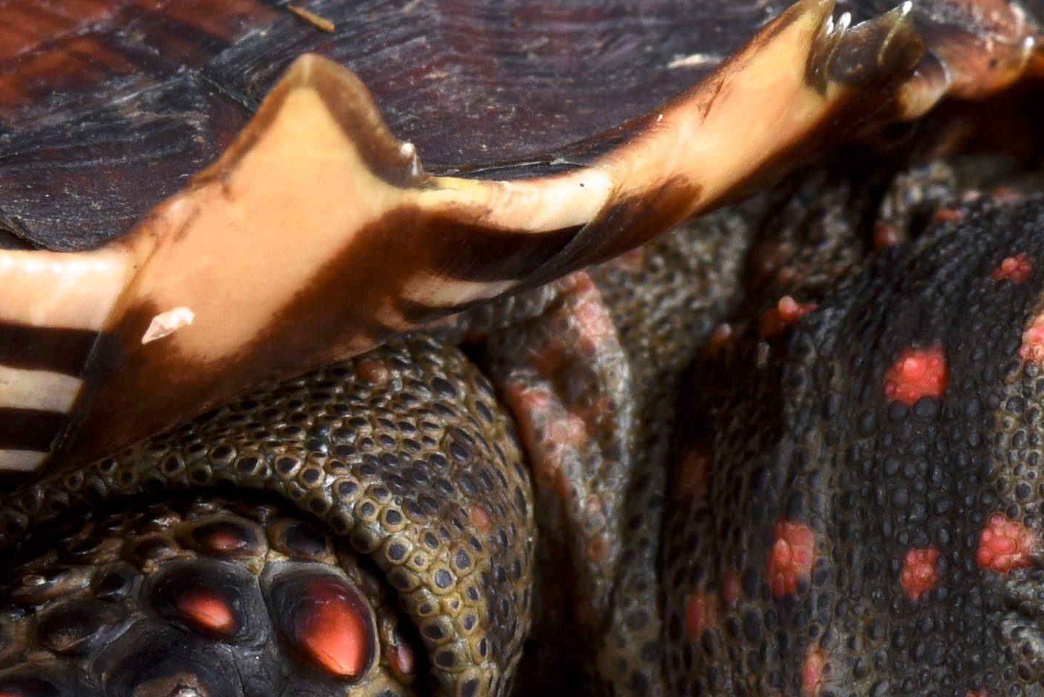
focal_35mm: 542
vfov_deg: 2.5
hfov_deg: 3.8
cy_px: 203
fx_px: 15724
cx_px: -90
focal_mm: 105
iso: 200
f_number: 18
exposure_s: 1/200
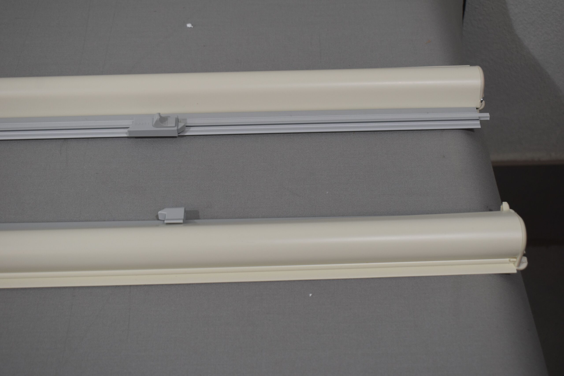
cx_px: 282
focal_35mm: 51
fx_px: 799
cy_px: 188
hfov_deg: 38.9
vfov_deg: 26.5
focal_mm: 34
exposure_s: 1/125
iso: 250
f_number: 5.6
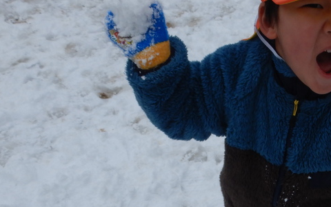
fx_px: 478
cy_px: 218
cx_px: 243
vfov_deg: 23.2
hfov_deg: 37.4
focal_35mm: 53
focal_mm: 4.3
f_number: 4.1
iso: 125
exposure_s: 1/1000
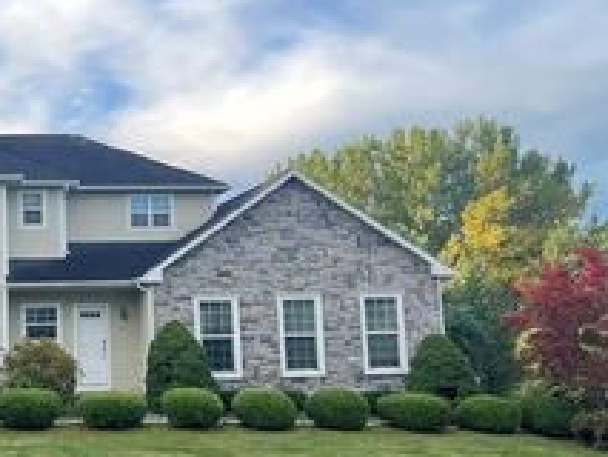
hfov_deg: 30.4
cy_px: 190
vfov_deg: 24.0
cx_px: 69
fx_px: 1072
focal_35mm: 61
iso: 50
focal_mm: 5.7
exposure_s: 1/340
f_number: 1.5
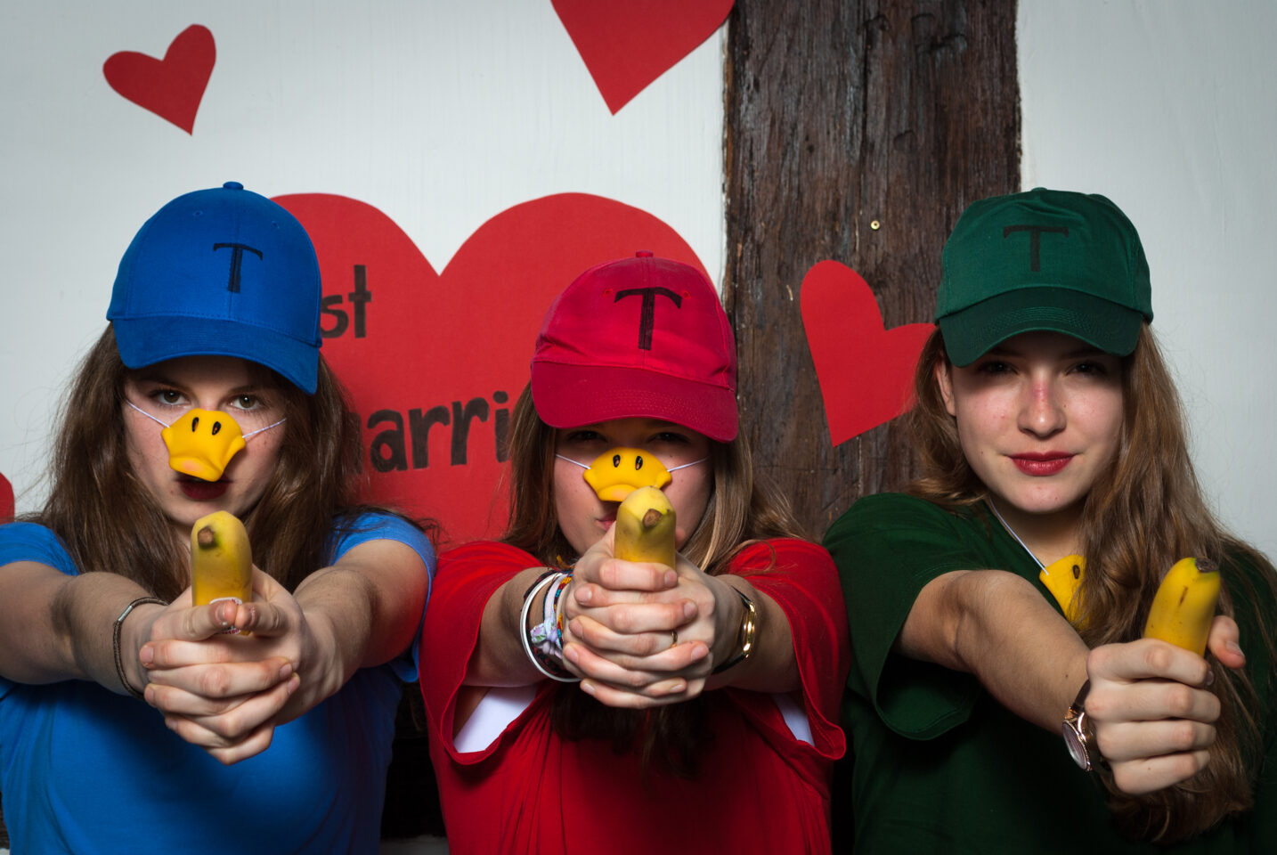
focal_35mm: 82
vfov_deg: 16.6
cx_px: 638
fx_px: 2930
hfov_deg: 24.6
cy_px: 428
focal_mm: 55
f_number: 9
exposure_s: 1/125
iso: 100
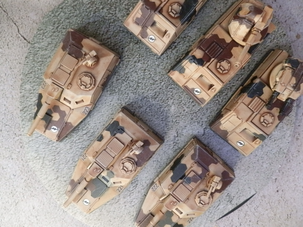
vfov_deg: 49.7
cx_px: 152
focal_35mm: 28
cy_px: 114
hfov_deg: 63.4
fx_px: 245
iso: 400
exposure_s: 1/100
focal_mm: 5
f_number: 3.1
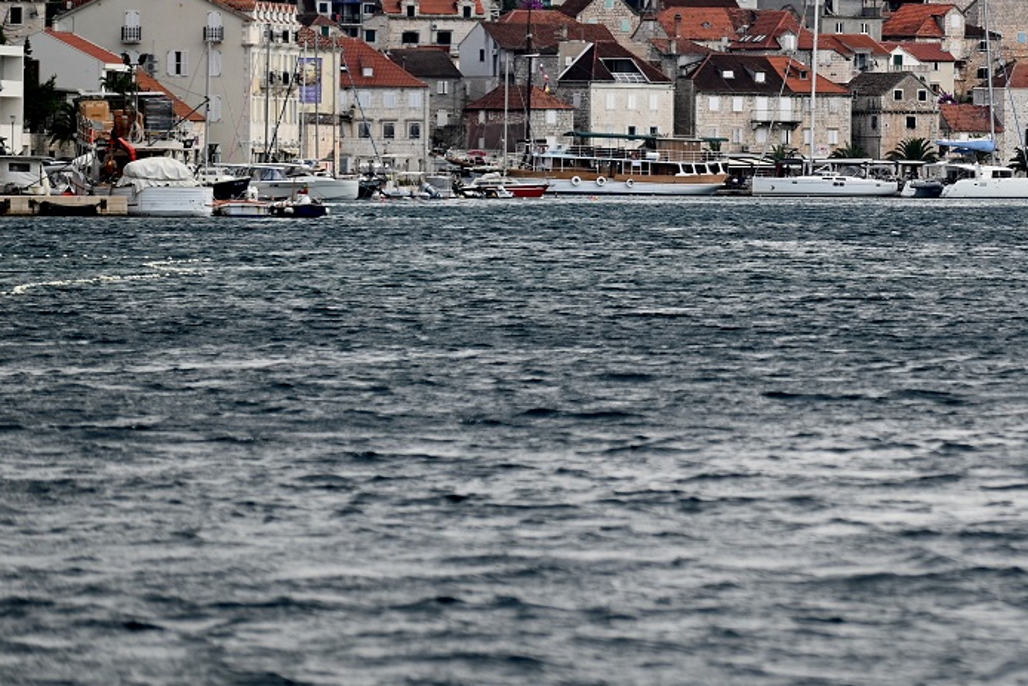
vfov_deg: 3.4
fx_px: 11424
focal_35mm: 400
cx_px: 1027
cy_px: 61
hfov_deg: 5.1
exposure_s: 1/1000
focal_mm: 185
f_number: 5.6
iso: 200
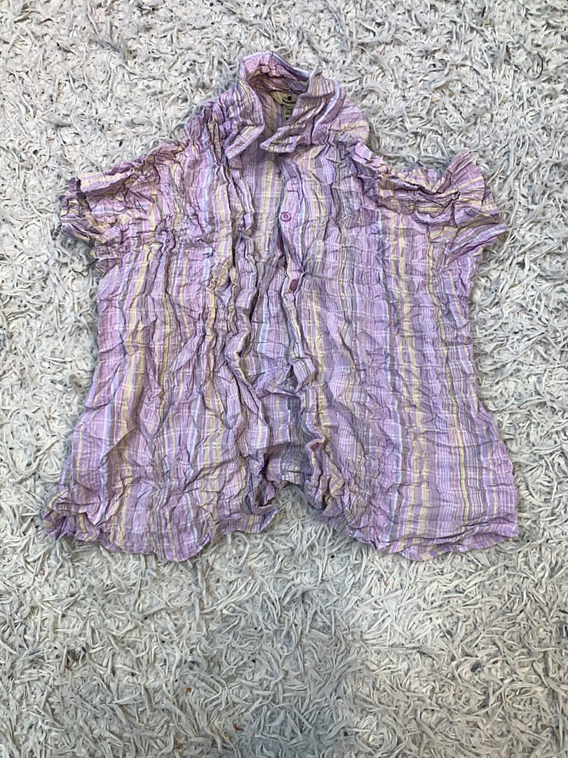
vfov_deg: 67.3
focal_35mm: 26
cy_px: 379
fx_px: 569
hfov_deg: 53.1
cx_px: 284
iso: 40
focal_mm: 4.25
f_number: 1.8
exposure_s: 1/100
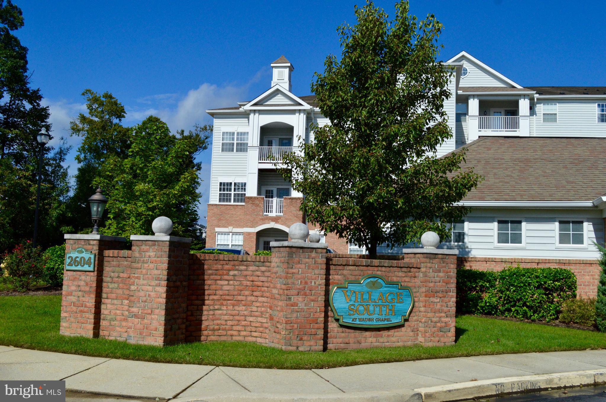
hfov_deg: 53.2
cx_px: 303
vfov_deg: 36.8
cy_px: 201
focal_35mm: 36
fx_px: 605
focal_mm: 24
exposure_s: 1/3200
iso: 800
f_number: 9
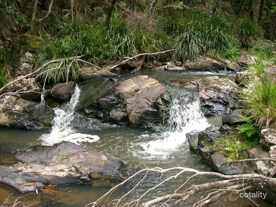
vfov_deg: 39.7
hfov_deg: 51.4
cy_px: 104
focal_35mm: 36
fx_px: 287
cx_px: 138
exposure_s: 1/98.8
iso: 140
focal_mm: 6
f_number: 2.7
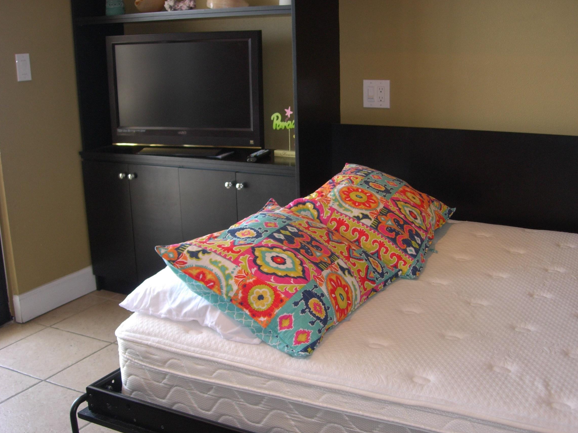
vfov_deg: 33.6
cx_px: 320
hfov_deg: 43.8
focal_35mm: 43
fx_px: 718
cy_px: 241
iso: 79
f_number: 2.8
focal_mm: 7.8
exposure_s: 1/32
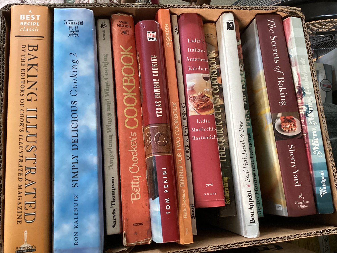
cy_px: 126
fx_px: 302
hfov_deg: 58.3
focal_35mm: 31
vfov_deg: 45.4
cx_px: 168
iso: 250
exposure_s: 1/33
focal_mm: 3.3
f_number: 2.4
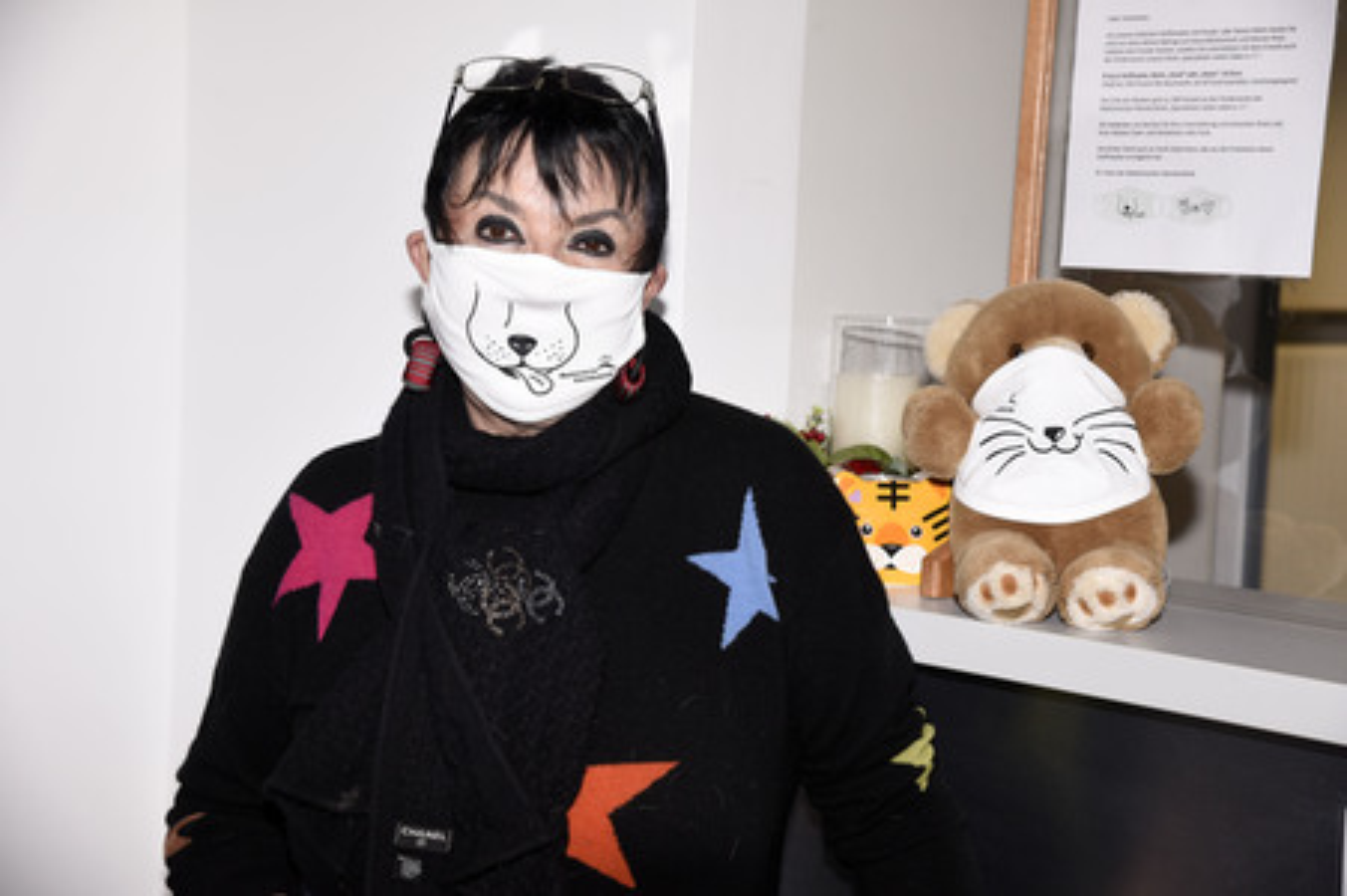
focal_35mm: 70
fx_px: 2617
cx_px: 674
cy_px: 448
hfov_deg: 28.9
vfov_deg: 19.4
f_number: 6.3
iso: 1000
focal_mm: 70
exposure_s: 1/160
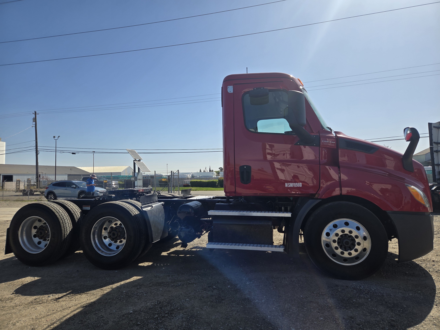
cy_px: 165
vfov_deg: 58.9
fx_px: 292
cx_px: 220
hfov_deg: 73.9
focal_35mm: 23
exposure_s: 1/2094
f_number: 1.8
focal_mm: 5.4
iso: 25
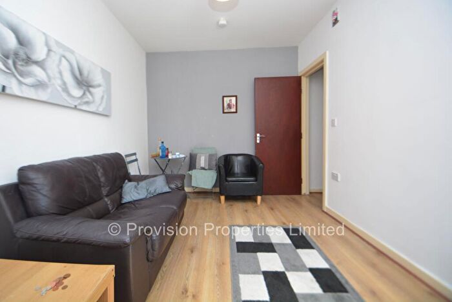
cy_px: 151
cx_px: 226
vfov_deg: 77.4
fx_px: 188
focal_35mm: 15
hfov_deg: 100.3
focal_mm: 10
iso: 400
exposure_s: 1/60
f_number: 4
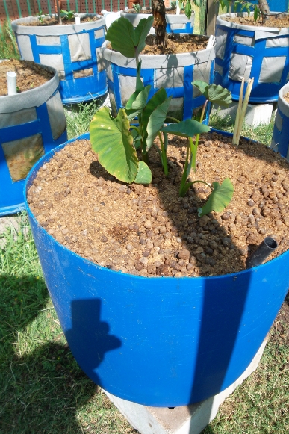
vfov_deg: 63.7
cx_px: 159
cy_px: 221
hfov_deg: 44.9
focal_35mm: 29
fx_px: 349
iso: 80
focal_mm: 4.9
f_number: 3.5
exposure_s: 1/280
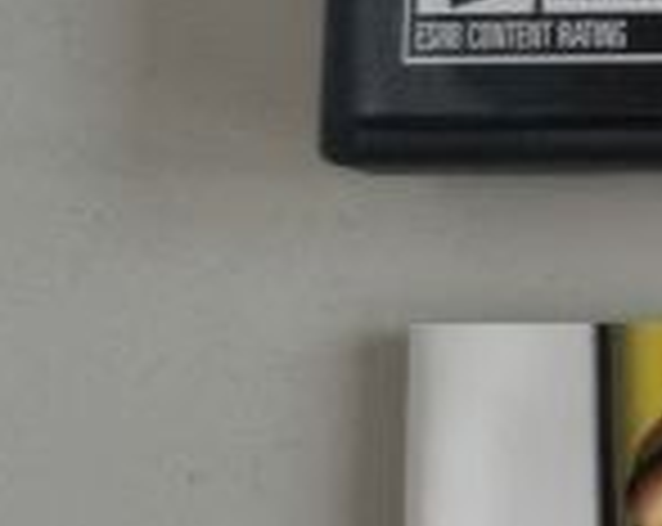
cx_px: 2013
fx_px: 3383
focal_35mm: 173
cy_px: 162
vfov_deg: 8.9
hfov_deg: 9.0
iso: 500
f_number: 1.8
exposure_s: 1/25
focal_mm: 5.4
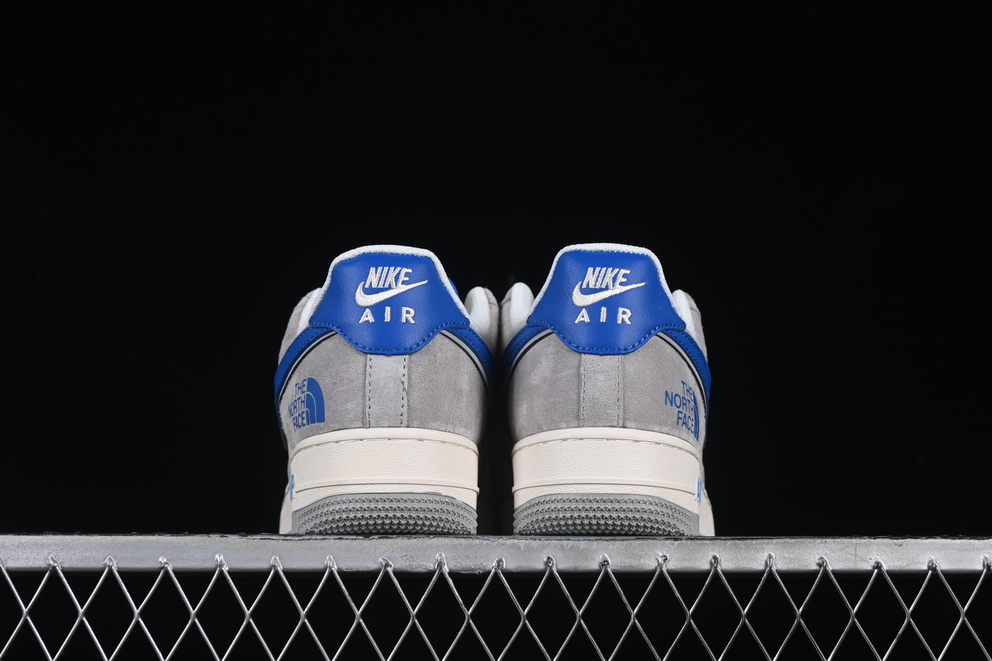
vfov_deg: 18.2
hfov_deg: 27.0
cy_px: 330
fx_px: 2067
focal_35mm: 75
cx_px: 496
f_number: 8
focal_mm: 50
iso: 160
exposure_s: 1/80
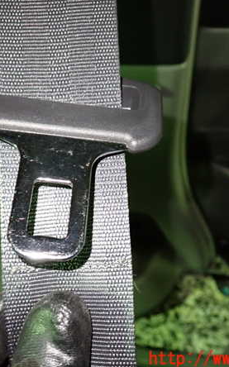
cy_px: 184
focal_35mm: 43
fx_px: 430
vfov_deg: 46.2
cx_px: 88
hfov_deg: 29.7
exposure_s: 1/30
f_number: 2.3
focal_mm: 5.4
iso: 800
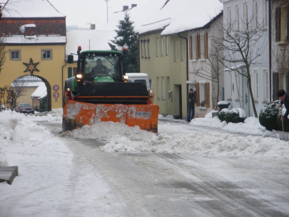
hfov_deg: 13.3
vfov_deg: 10.0
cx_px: 144
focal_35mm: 148
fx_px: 1236
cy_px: 108
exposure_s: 1/160
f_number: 5.4
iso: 100
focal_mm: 26.2
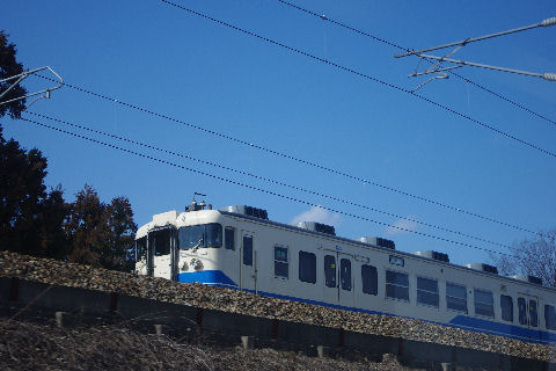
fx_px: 1266
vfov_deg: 16.7
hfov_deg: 24.8
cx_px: 278
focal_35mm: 82
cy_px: 186
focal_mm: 55
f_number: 5.6
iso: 200
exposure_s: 1/800
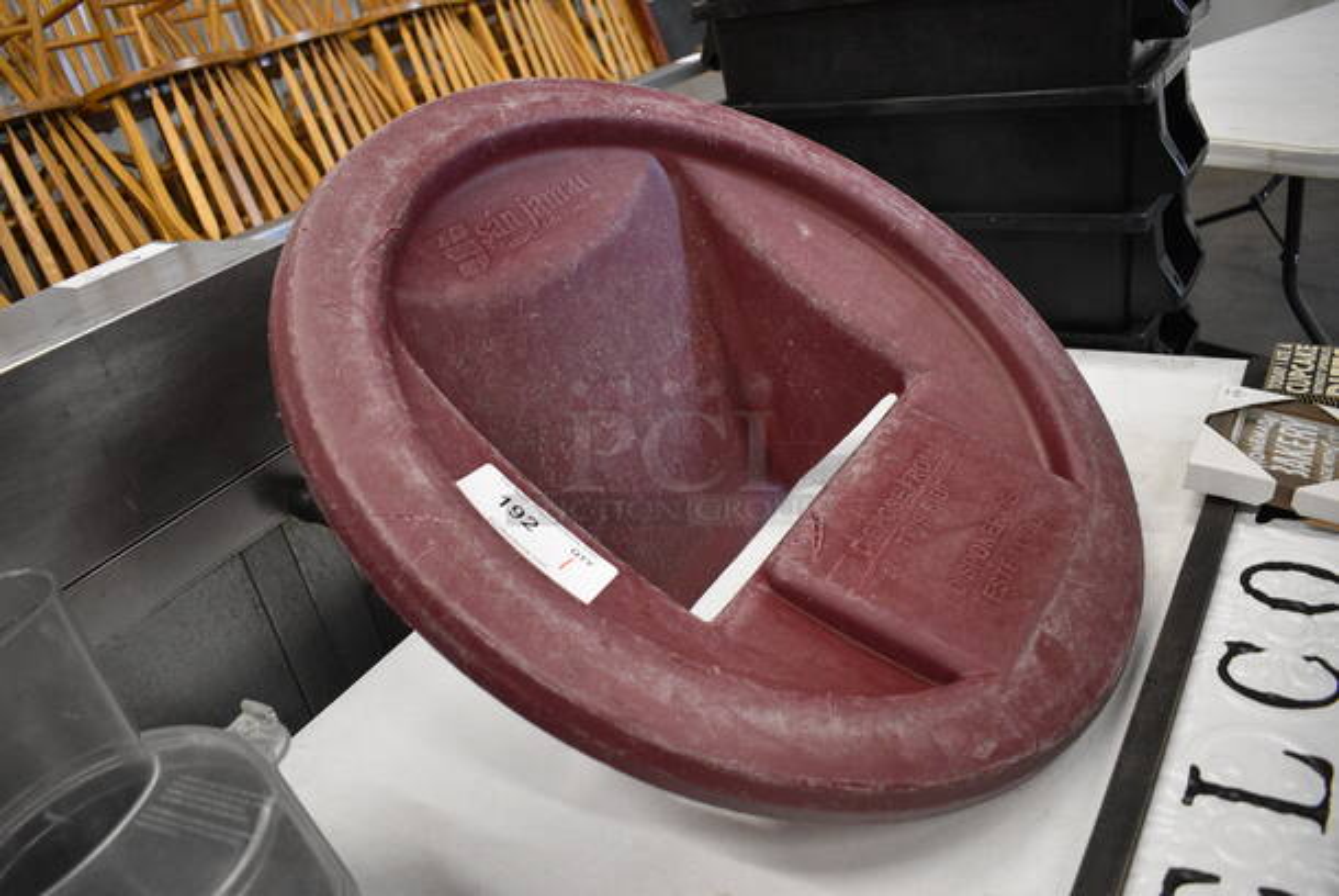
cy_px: 448
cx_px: 670
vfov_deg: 48.0
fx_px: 1005
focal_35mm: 27
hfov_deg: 67.3
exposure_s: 1/125
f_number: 3.5
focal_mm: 18
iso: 2200
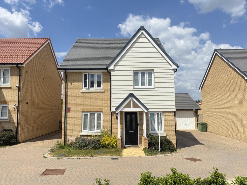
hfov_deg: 71.6
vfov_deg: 56.8
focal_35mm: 24
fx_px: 171
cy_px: 92
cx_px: 124
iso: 80
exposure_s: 1/4673
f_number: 1.78
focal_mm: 6.76
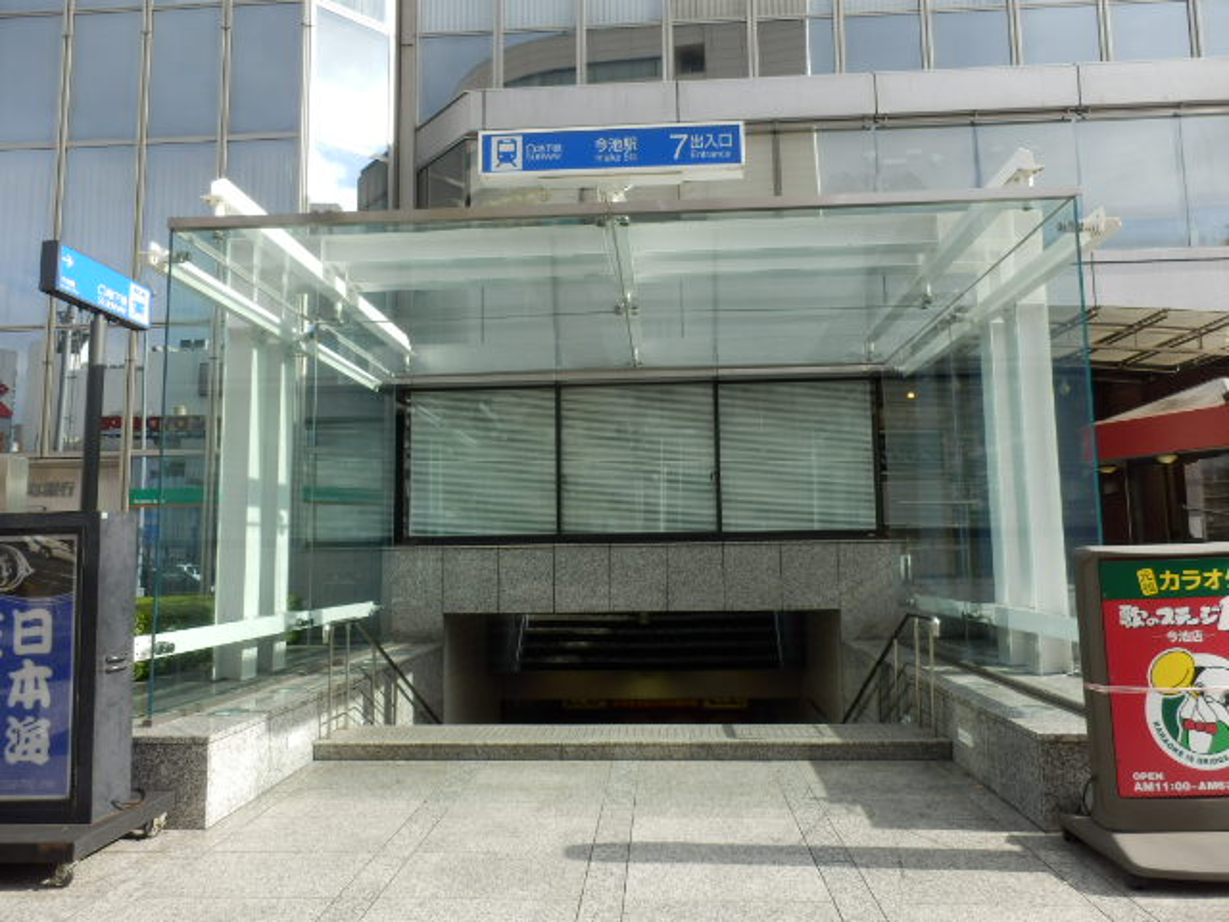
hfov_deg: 71.6
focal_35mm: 24
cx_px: 614
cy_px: 461
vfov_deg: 56.8
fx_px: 852
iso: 80
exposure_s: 1/640
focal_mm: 4.2
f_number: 3
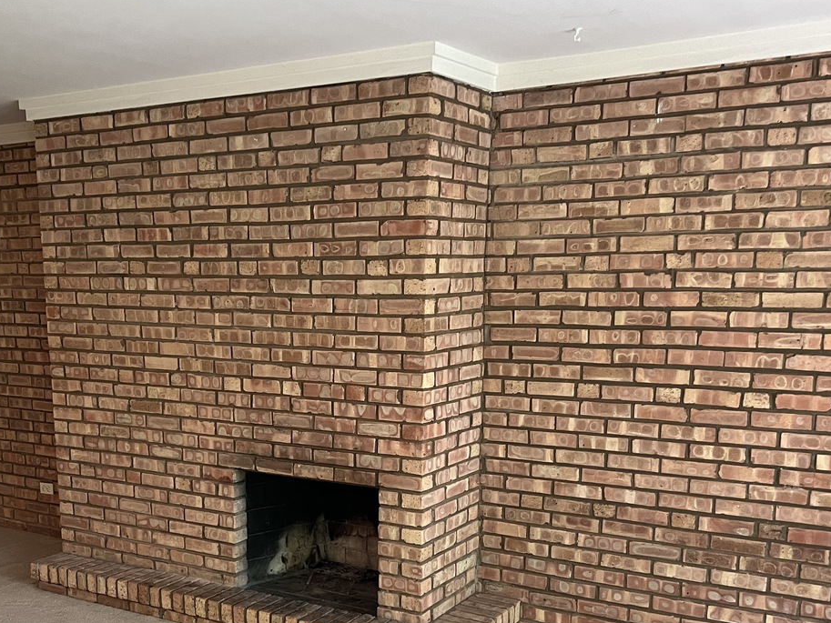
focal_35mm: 41
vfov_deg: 34.4
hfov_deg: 45.5
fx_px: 984
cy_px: 464
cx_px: 324
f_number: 1.5
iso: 320
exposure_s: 1/60
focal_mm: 5.7
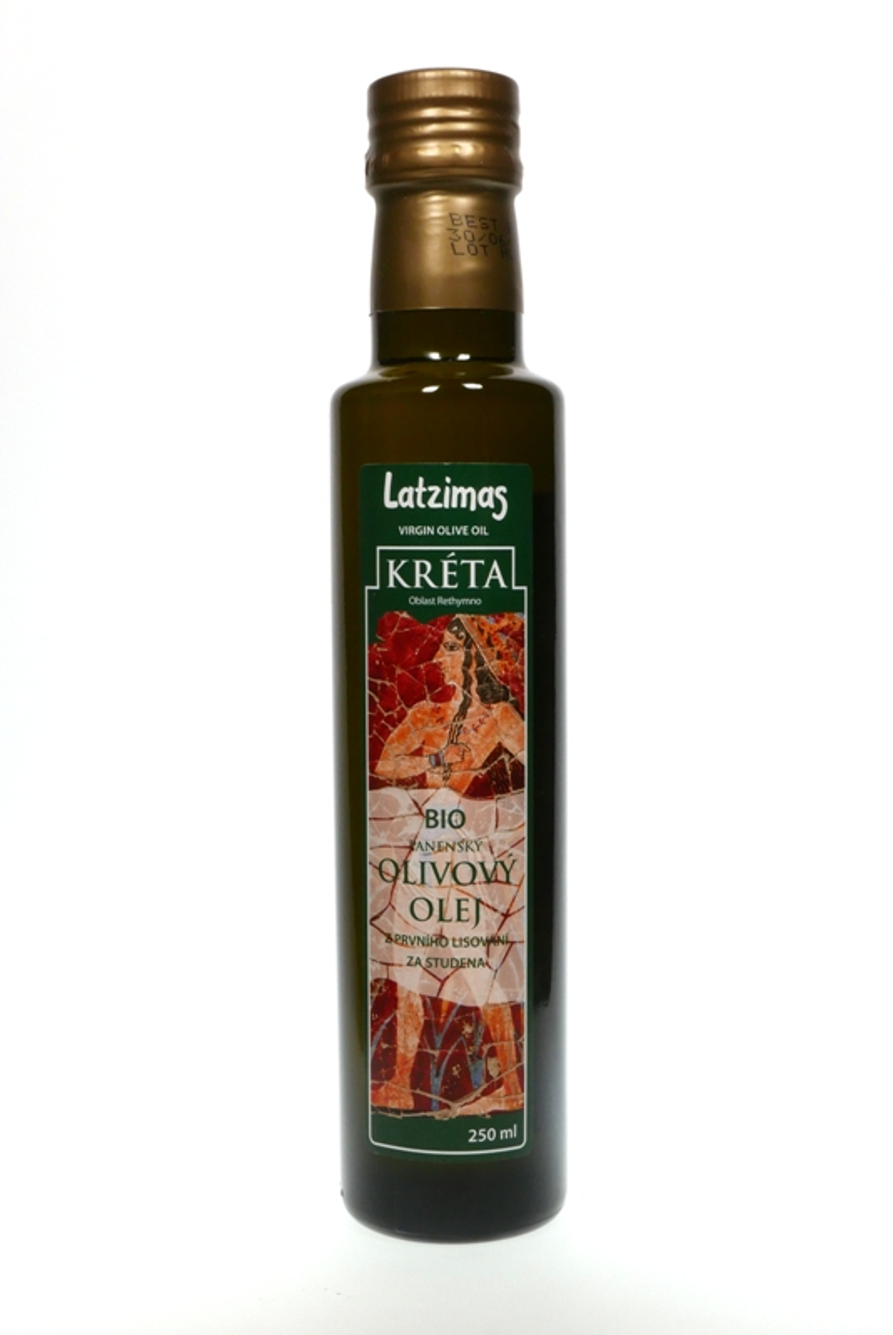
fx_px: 2005
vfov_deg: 36.8
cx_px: 446
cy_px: 668
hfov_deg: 25.1
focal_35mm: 54
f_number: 16
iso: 800
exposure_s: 1/50
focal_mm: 24.5
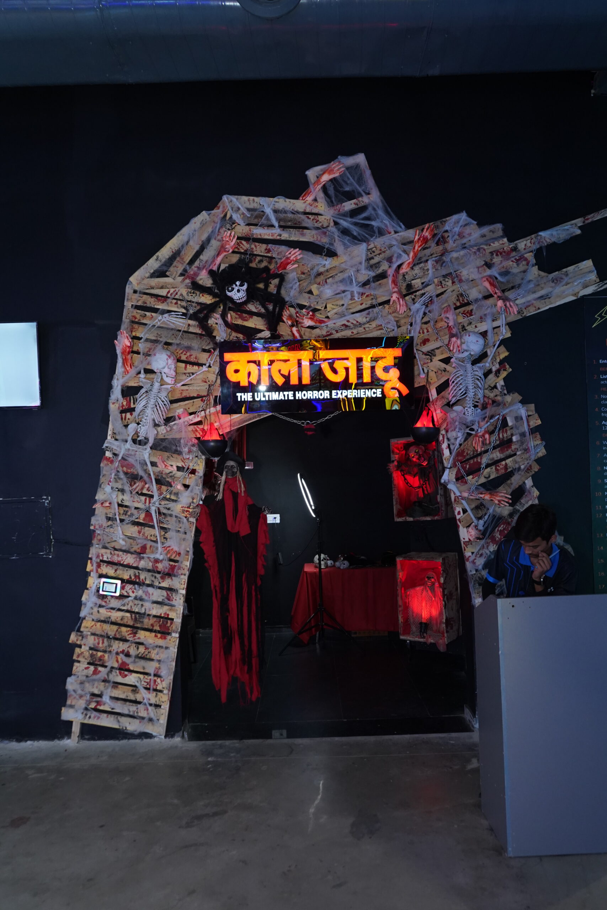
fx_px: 708
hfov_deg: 46.4
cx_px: 304
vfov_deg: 65.5
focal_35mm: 28
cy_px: 455
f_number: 5
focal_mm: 28
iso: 3200
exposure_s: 1/160
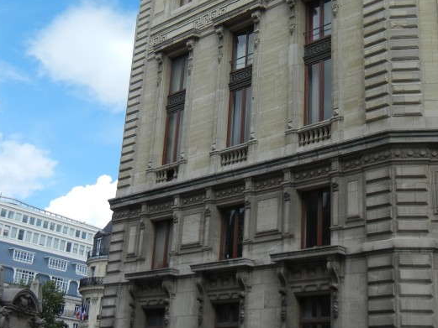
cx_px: 244
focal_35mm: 59
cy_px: 97
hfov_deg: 32.7
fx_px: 747
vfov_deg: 24.6
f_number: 7
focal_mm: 5.4
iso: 160
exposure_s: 1/370
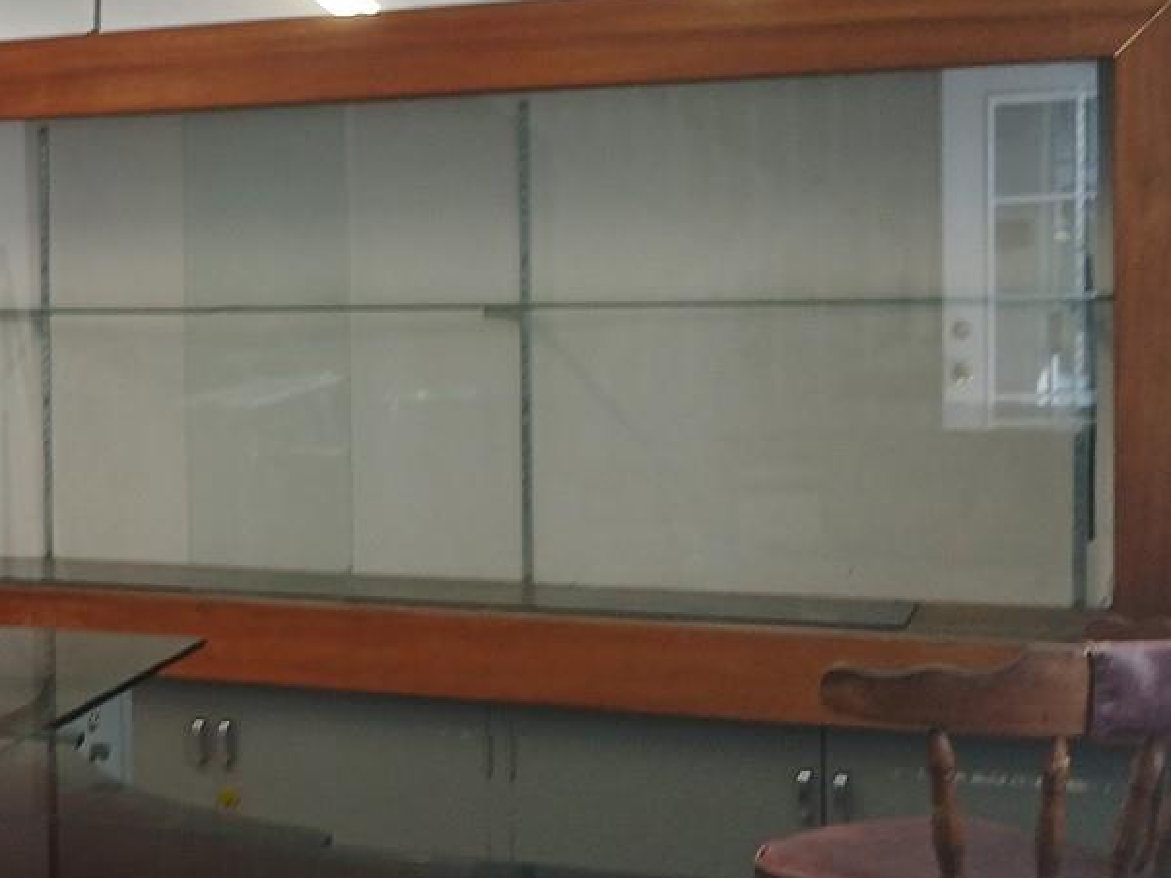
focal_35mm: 69
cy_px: 363
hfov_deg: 25.2
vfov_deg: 21.3
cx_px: -254
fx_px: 2334
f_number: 1.8
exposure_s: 1/60
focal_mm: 3.98
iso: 80
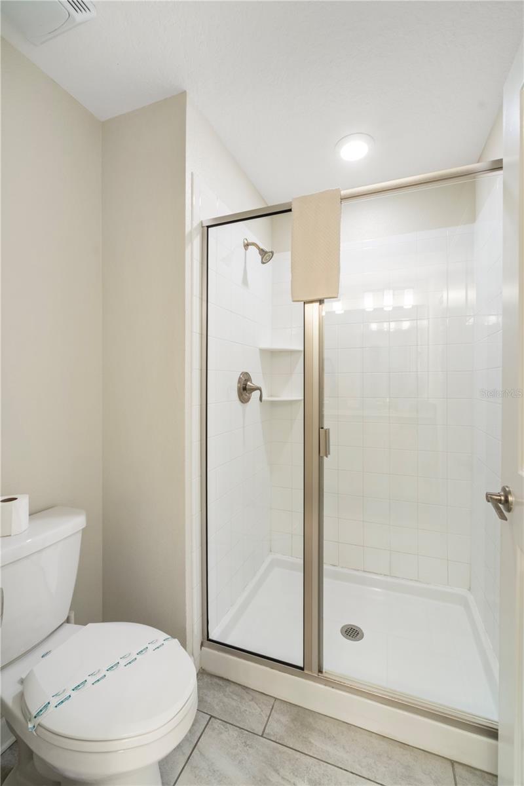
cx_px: 262
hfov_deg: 77.3
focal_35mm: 15
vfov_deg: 100.4
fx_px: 327
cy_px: 393
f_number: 13
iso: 320
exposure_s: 1/1.67
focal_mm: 10
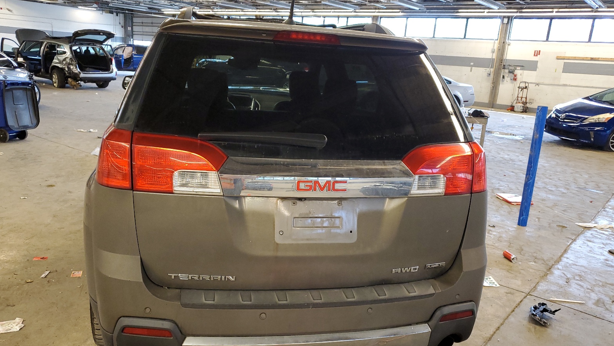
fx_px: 472
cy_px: 183
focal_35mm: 29
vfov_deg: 40.2
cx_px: 307
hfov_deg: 66.1
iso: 150
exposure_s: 1/60.2
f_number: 1.5
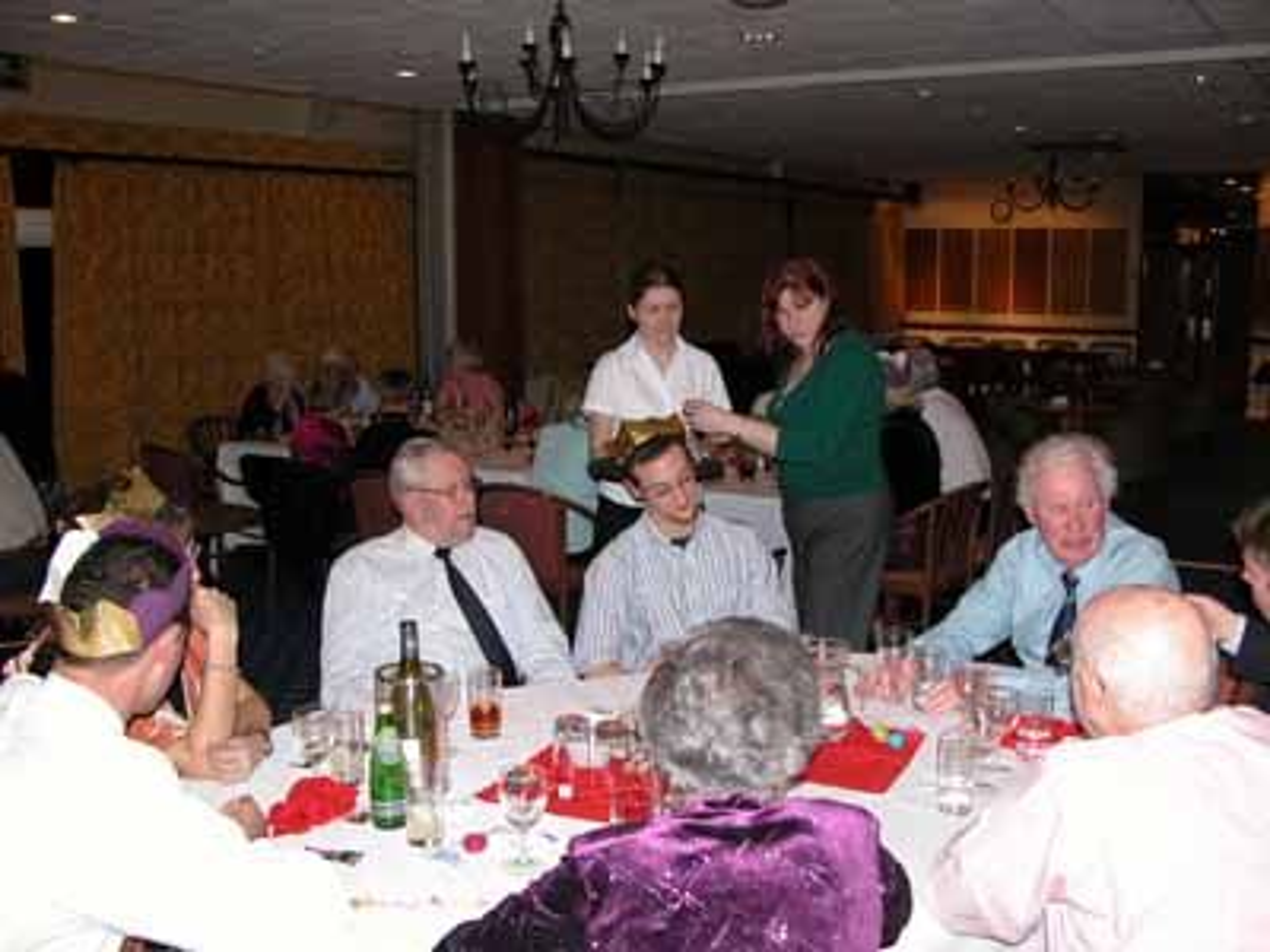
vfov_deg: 41.8
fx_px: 1247
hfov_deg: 54.0
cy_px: 476
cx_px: 635
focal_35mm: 34
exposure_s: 1/60
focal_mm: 8.9
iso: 200
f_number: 2.8
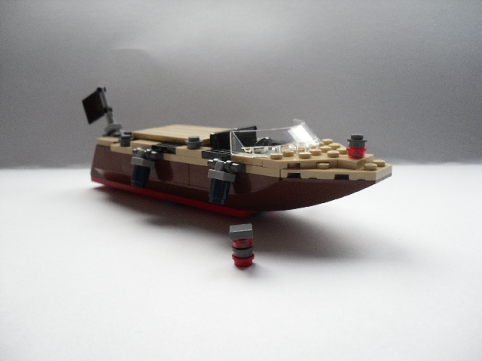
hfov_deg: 52.6
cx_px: 241
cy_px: 180
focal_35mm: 35
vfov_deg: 40.7
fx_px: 487
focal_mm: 6.3
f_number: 3
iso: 100
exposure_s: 1/43
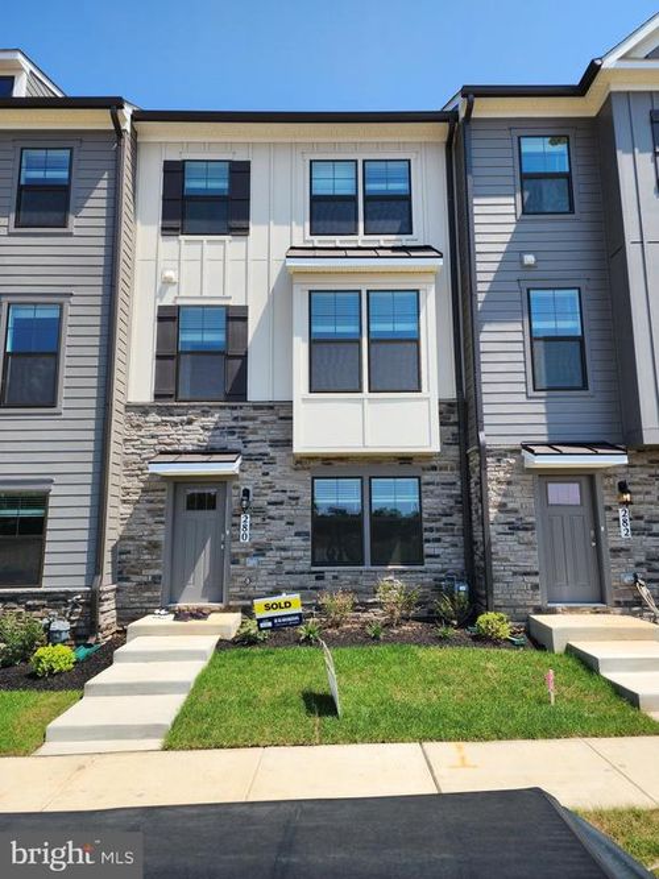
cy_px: 440
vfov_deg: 73.9
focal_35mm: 23
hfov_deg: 58.9
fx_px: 584
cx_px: 330
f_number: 1.8
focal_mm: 6.4
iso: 12
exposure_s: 1/786
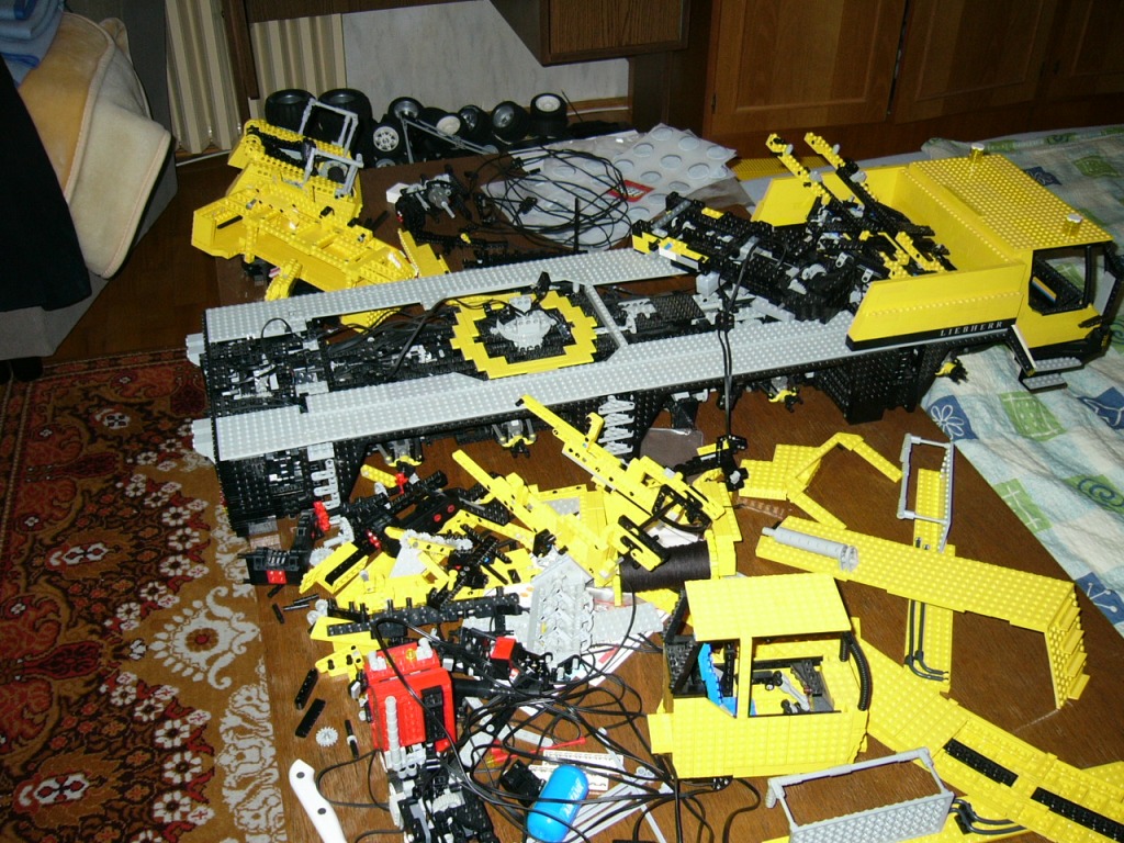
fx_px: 1136
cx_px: 562
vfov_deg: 40.7
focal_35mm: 35
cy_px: 422
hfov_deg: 52.6
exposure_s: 1/60
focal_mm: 5.8
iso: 100
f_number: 2.8
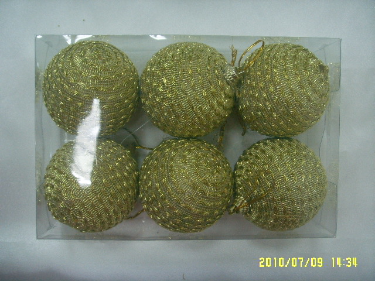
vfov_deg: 36.8
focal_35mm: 39
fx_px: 422
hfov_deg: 47.9
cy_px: 140
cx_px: 188
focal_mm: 6.6
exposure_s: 1/45
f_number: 3.5
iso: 150
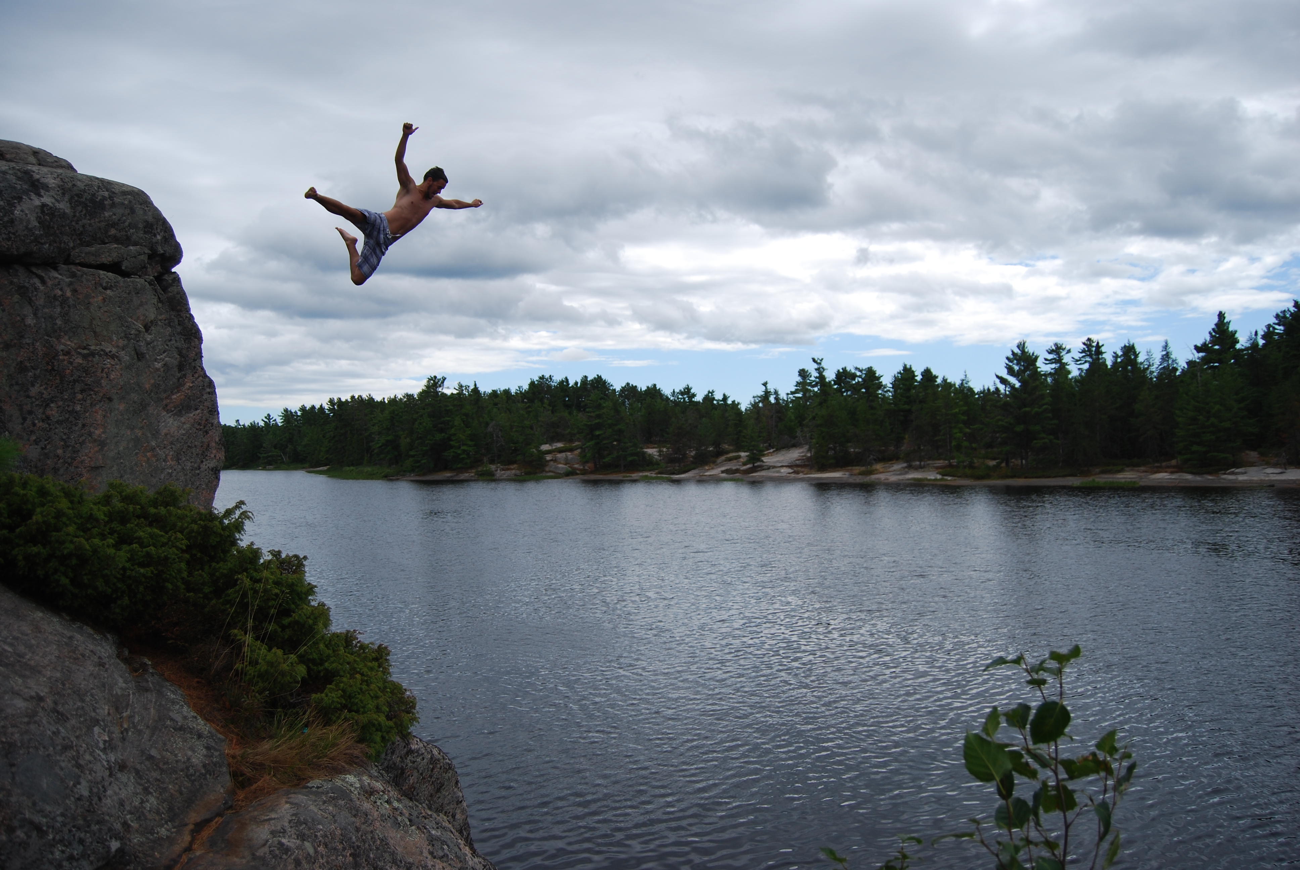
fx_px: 1030
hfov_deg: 64.5
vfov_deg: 45.8
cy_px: 435
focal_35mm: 28
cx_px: 650
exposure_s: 1/1000
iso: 100
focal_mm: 19
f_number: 4
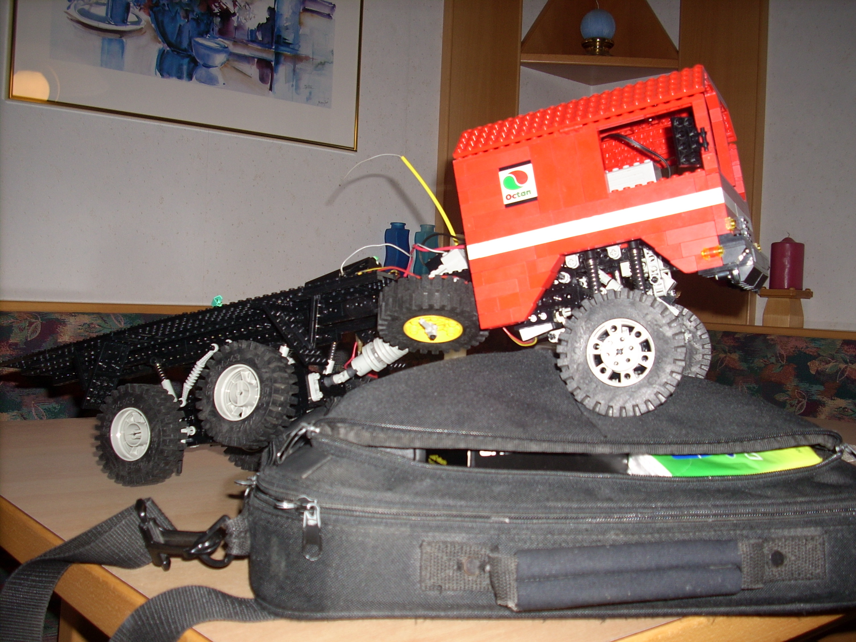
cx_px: 428
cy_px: 321
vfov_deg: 38.7
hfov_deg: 50.1
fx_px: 915
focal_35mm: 37
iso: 64
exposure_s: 1/60
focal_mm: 6.2
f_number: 2.8
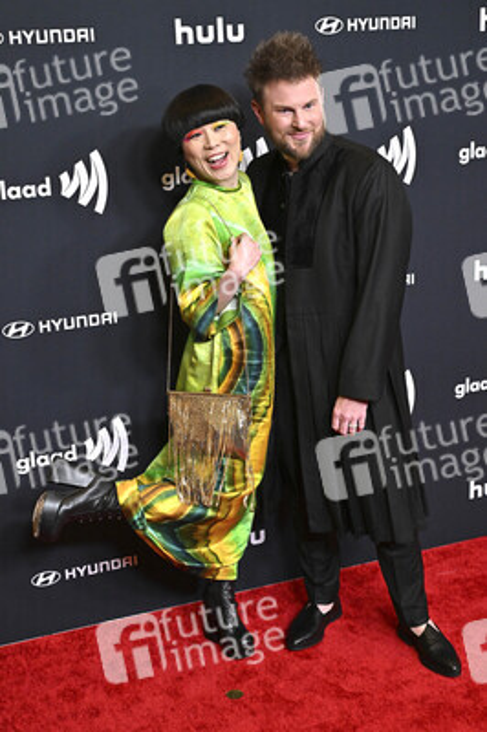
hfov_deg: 29.2
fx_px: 935
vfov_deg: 42.8
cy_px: 366
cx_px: 244
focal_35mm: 46
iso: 4000
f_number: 5.6
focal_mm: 46
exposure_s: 1/250
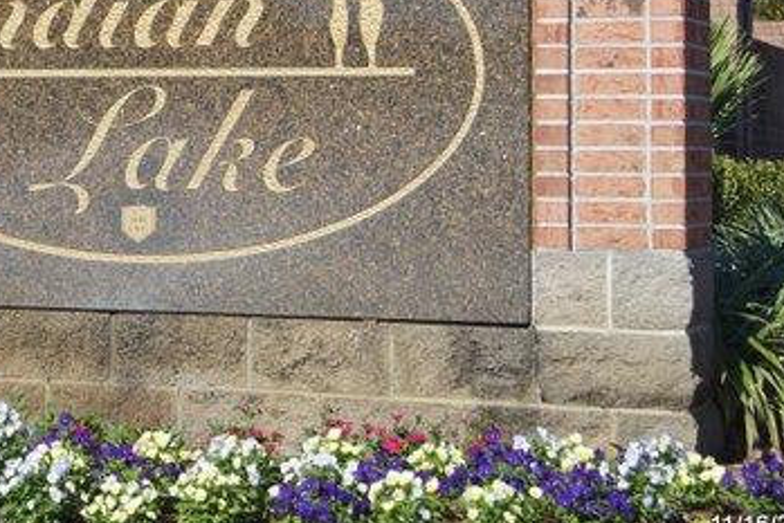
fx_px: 2396
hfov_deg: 18.4
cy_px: 89
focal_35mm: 110
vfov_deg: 12.4
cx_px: 148
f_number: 5.6
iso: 200
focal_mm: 40
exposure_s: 1/1600
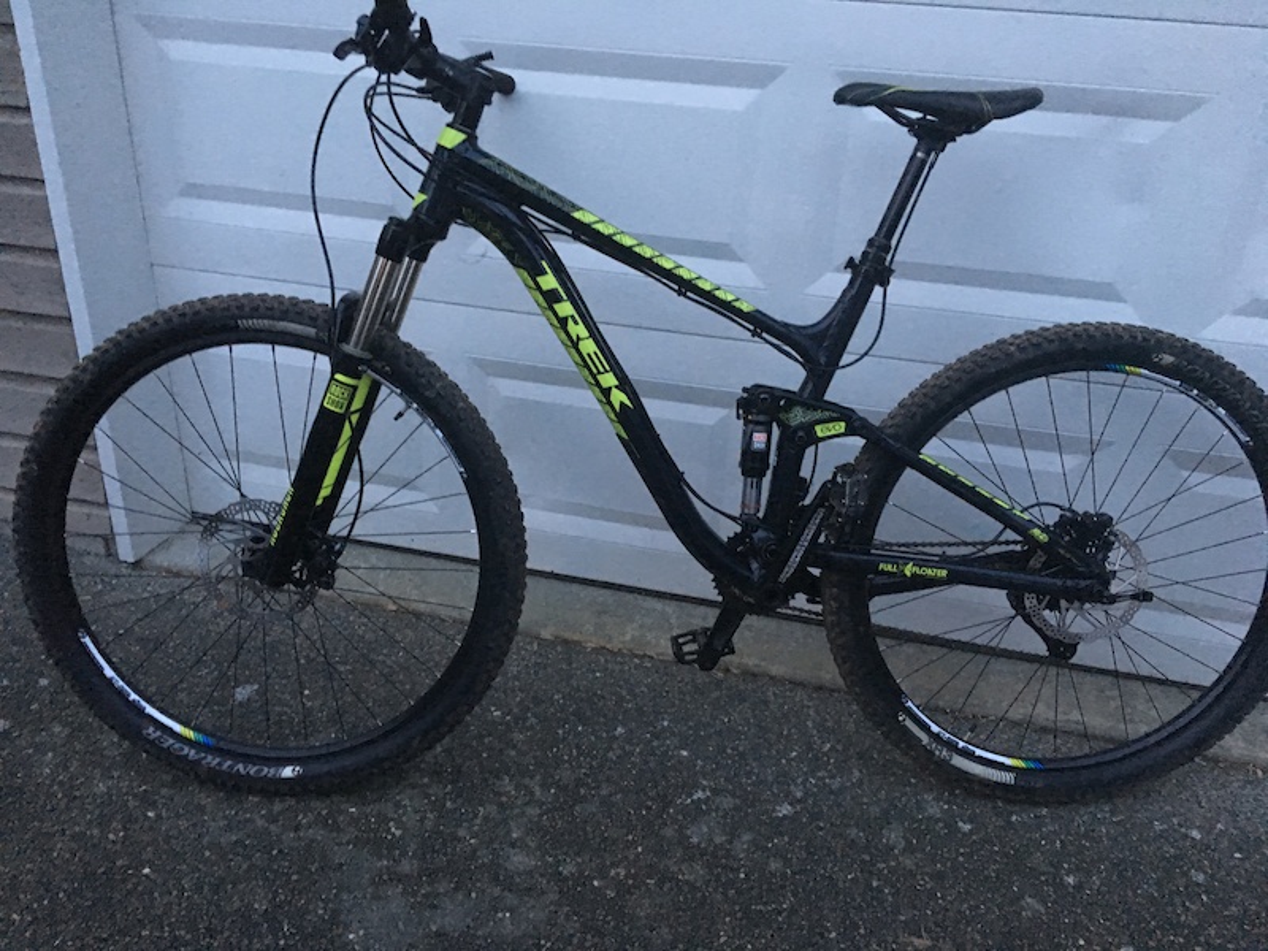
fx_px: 1062
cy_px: 476
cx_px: 634
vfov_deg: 48.2
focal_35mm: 29
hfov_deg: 61.7
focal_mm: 4.15
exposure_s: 1/15
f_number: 2.2
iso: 500
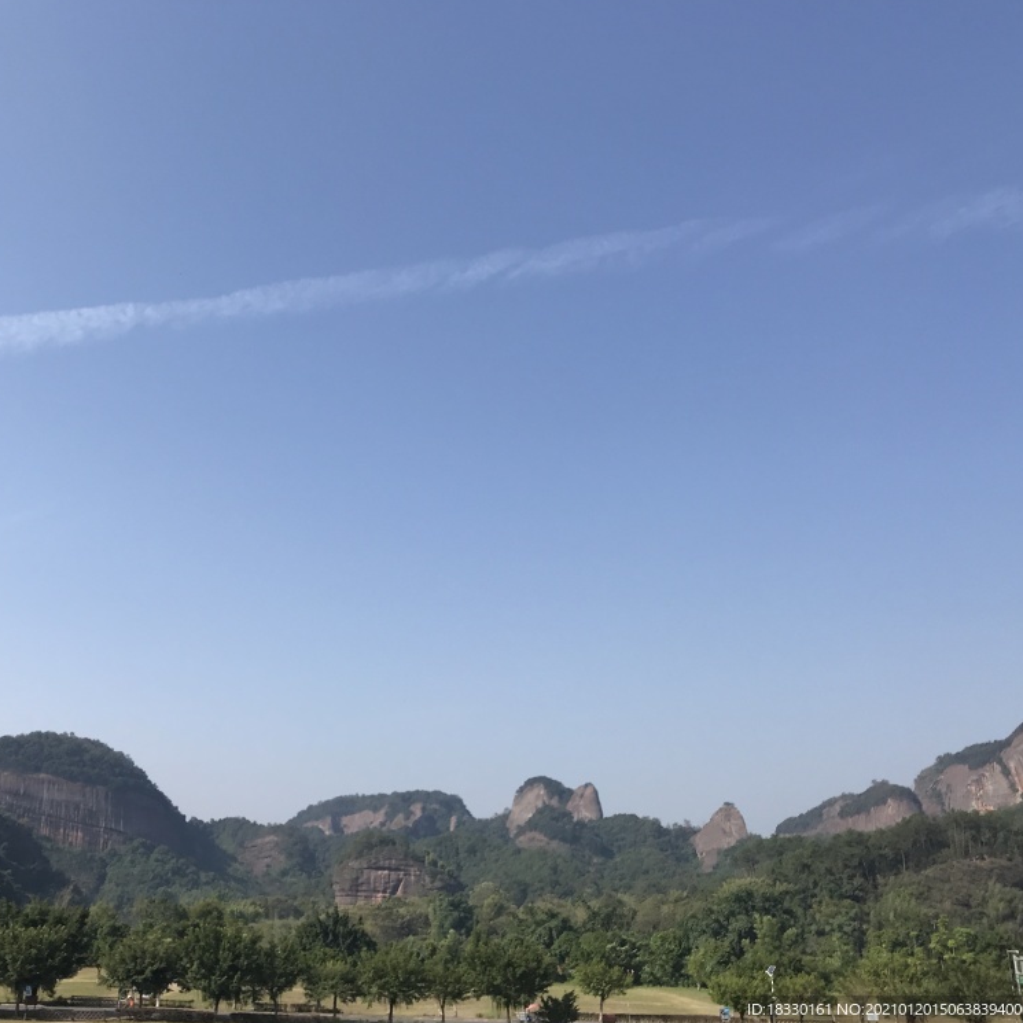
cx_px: 356
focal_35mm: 34
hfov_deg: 47.8
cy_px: 509
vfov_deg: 48.5
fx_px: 1137
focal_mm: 3.99
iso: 20
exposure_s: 1/2817
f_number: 1.8
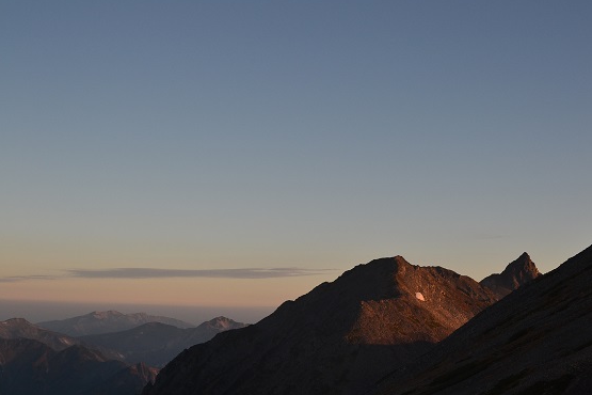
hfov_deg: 36.5
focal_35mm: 55
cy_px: 191
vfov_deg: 24.8
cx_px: 305
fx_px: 896
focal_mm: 35
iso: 400
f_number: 10
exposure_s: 1/200
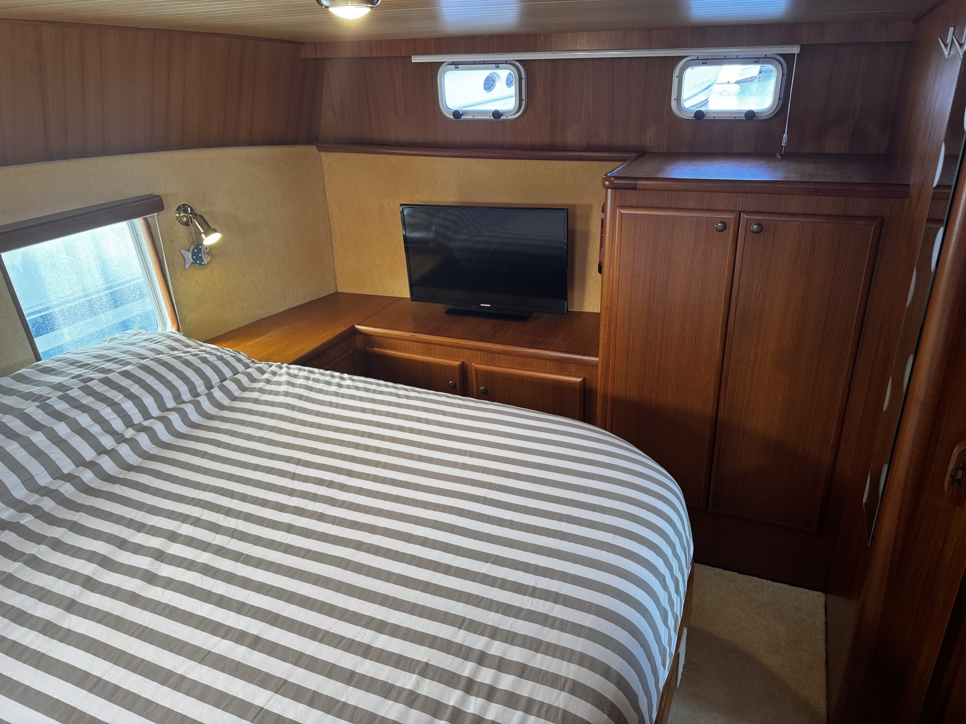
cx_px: 483
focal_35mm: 24
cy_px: 362
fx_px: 670
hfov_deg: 71.6
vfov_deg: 56.8
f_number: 1.78
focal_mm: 6.76
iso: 200
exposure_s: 1/60
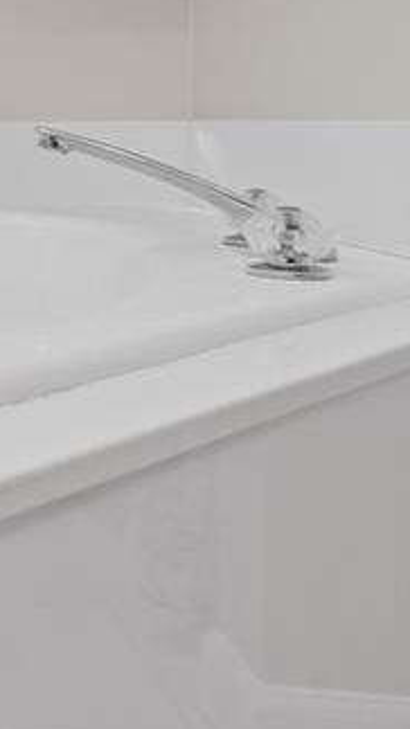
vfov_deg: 37.5
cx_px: -435
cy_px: 124
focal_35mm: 53
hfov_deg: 16.5
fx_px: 1025
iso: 1600
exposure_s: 1/8
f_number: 7.1
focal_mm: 16
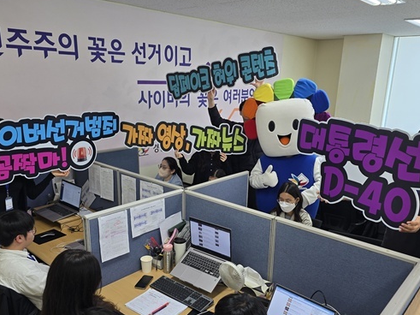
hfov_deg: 60.0
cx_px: 216
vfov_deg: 46.6
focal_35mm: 30
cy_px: 186
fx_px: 364
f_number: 1.7
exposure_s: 1/60
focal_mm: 6.3
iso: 40
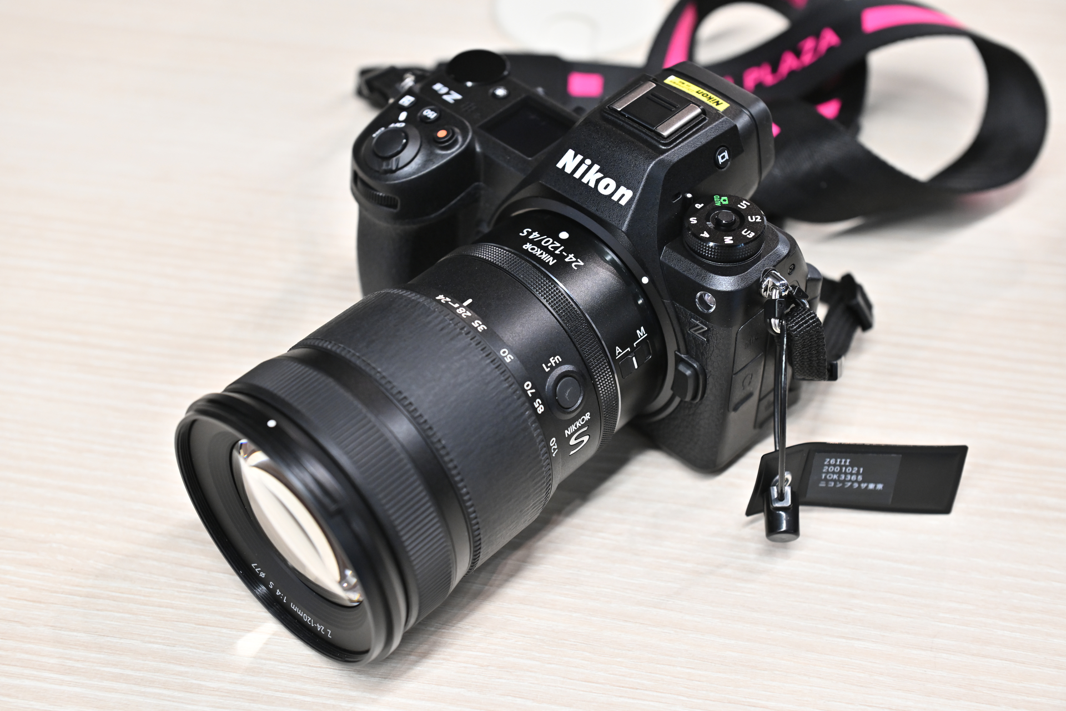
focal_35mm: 52
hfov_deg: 38.2
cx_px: 533
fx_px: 1540
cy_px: 356
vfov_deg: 26.0
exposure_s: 1/125
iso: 1600
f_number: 4.5
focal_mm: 52
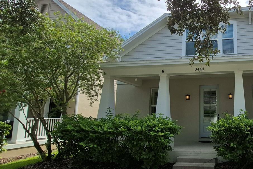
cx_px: 219
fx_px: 169
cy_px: 95
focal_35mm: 24
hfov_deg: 63.8
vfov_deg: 53.0
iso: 50
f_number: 2.2
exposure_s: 1/1864
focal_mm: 1.74
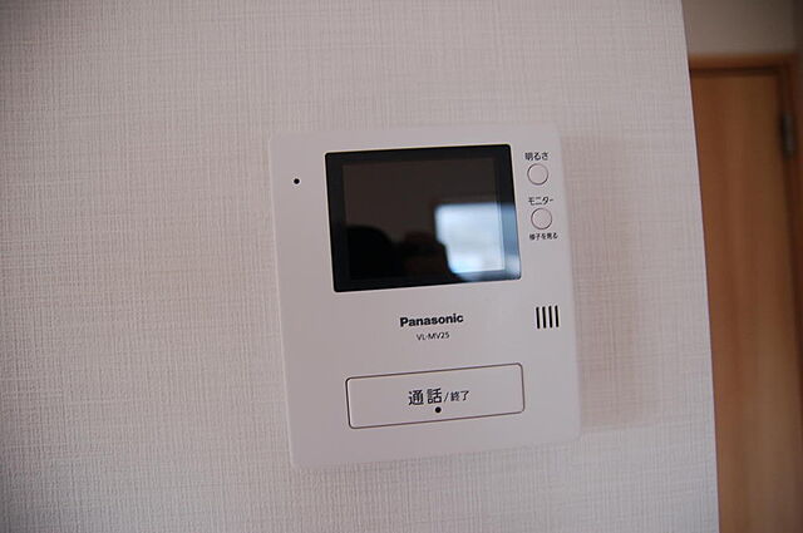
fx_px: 568
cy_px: 266
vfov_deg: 50.3
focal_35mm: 26
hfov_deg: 70.5
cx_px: 402
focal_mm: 17
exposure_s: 1/30
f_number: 2.8
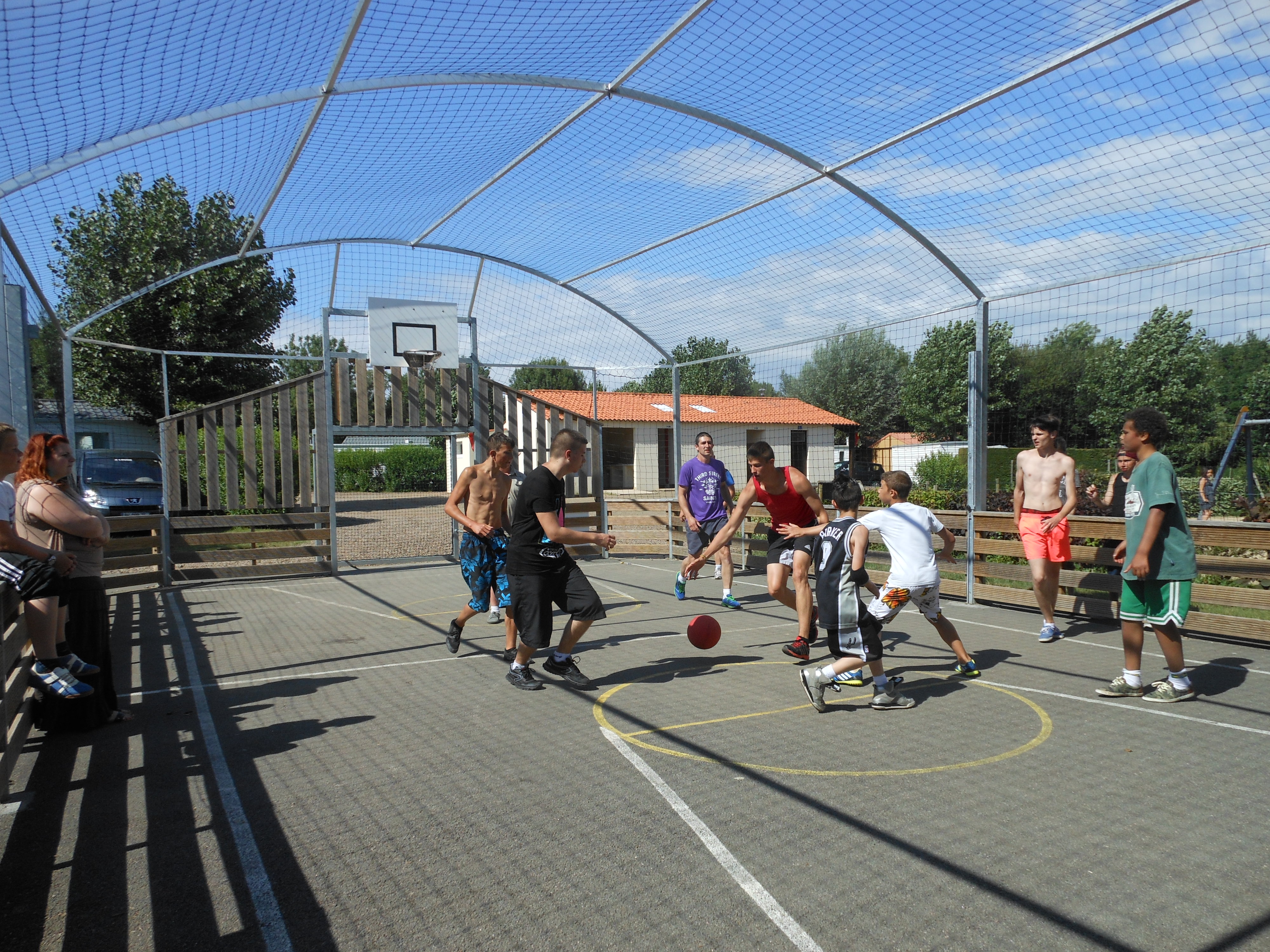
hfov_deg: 69.4
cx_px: 635
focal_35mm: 25
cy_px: 476
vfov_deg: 54.9
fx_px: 917
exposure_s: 1/1250
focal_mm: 4.5
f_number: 3.2
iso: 80
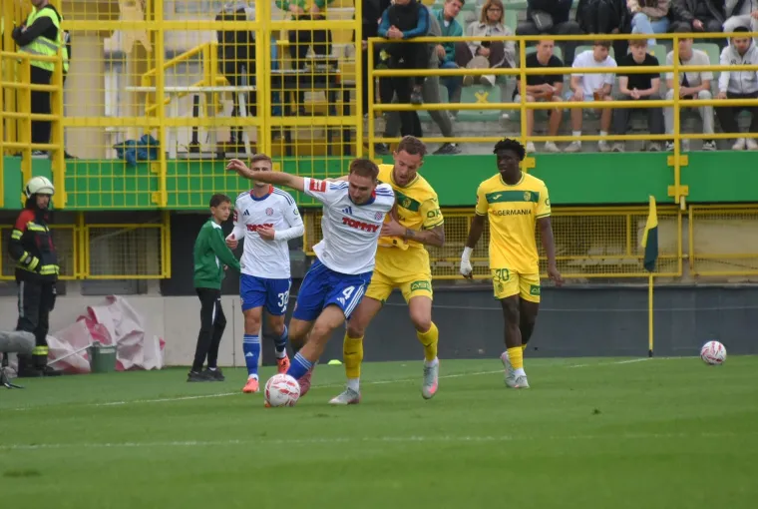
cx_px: 379
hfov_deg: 6.9
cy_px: 254
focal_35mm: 300
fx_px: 6329
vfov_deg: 4.6
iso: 2500
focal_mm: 300
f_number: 5.6
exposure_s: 1/4000
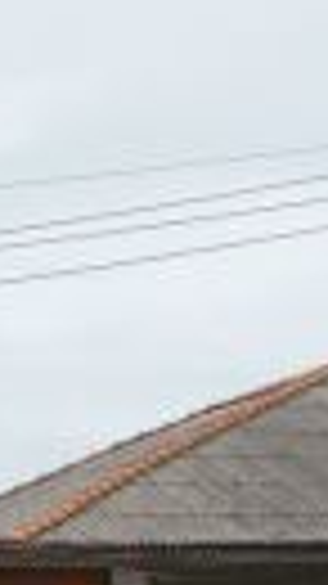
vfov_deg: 5.6
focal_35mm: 379
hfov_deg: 3.2
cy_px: 871
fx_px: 5868
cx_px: 732
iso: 125
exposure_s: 1/640
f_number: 5.6
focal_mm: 22.01
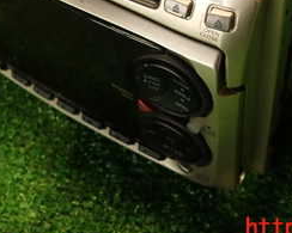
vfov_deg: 23.7
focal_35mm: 60
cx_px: 157
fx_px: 518
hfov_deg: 31.5
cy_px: -25
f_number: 2
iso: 200
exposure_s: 1/30
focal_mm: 4.5
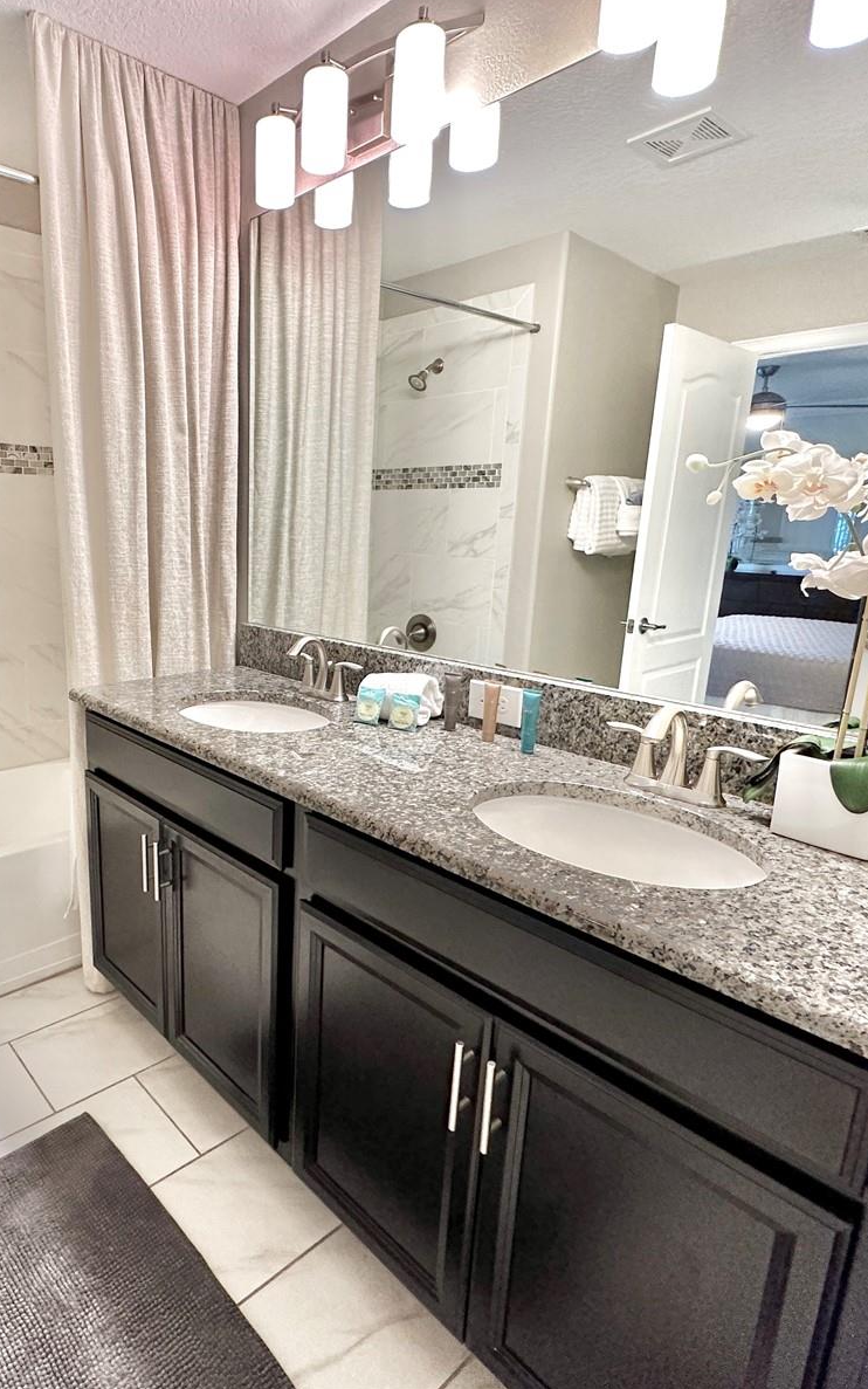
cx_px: 268
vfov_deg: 85.1
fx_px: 757
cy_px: 692
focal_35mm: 20
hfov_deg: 57.9
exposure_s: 1/120
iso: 250
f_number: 2.2
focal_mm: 2.22
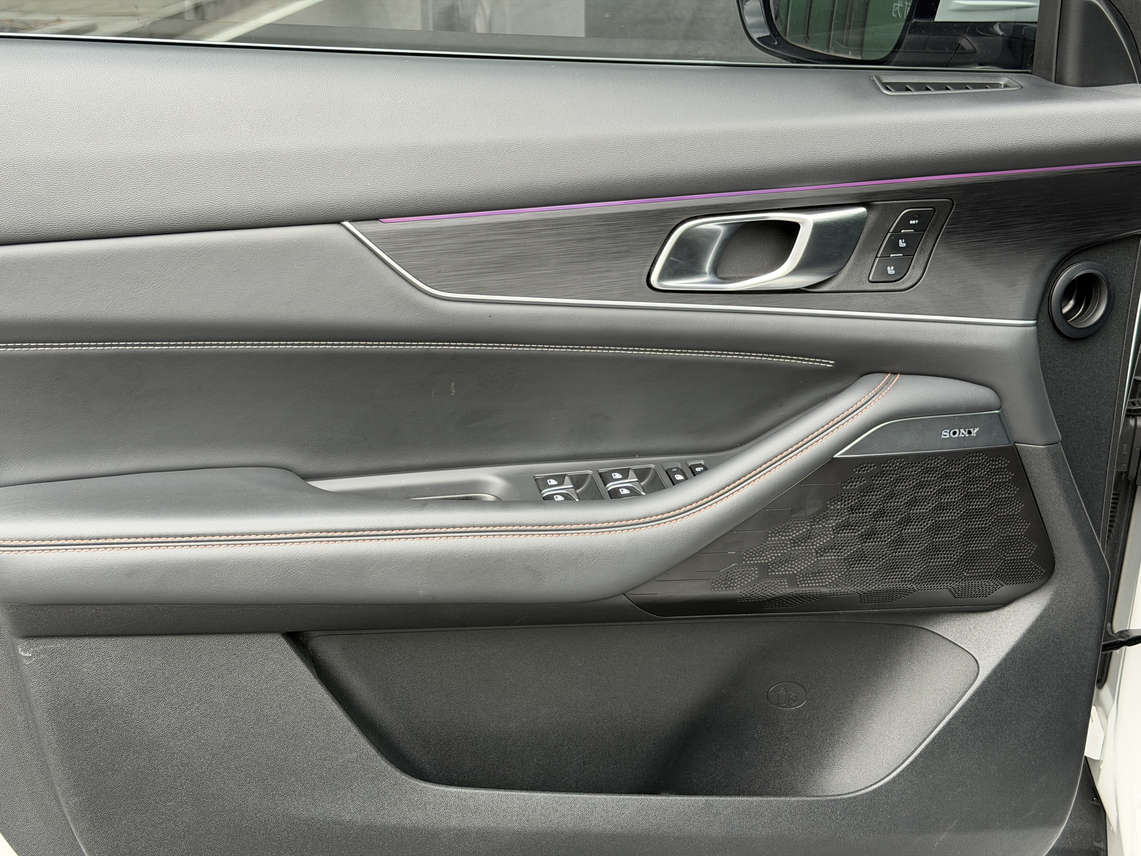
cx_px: 570
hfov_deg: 39.7
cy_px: 428
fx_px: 1582
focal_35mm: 48
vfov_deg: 30.3
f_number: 1.78
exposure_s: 1/121
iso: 80
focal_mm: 6.76
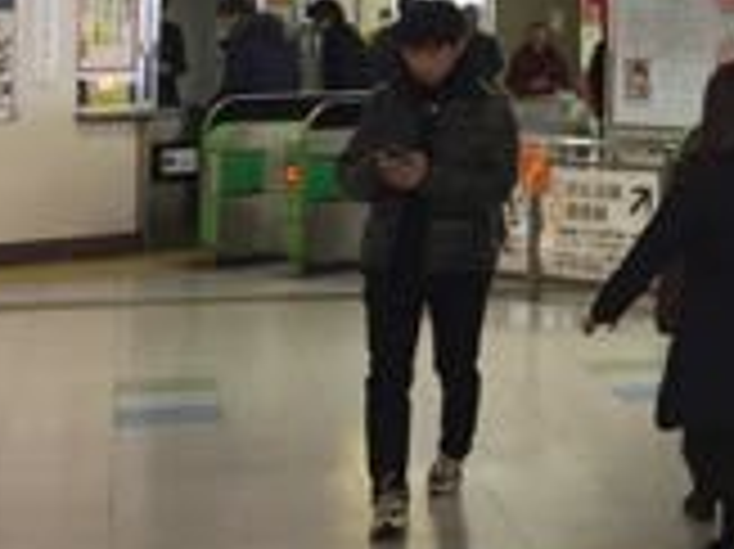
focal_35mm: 114
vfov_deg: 12.8
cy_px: -50
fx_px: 2415
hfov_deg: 16.2
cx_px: 1009
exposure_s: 1/30
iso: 32
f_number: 2.2
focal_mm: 4.15
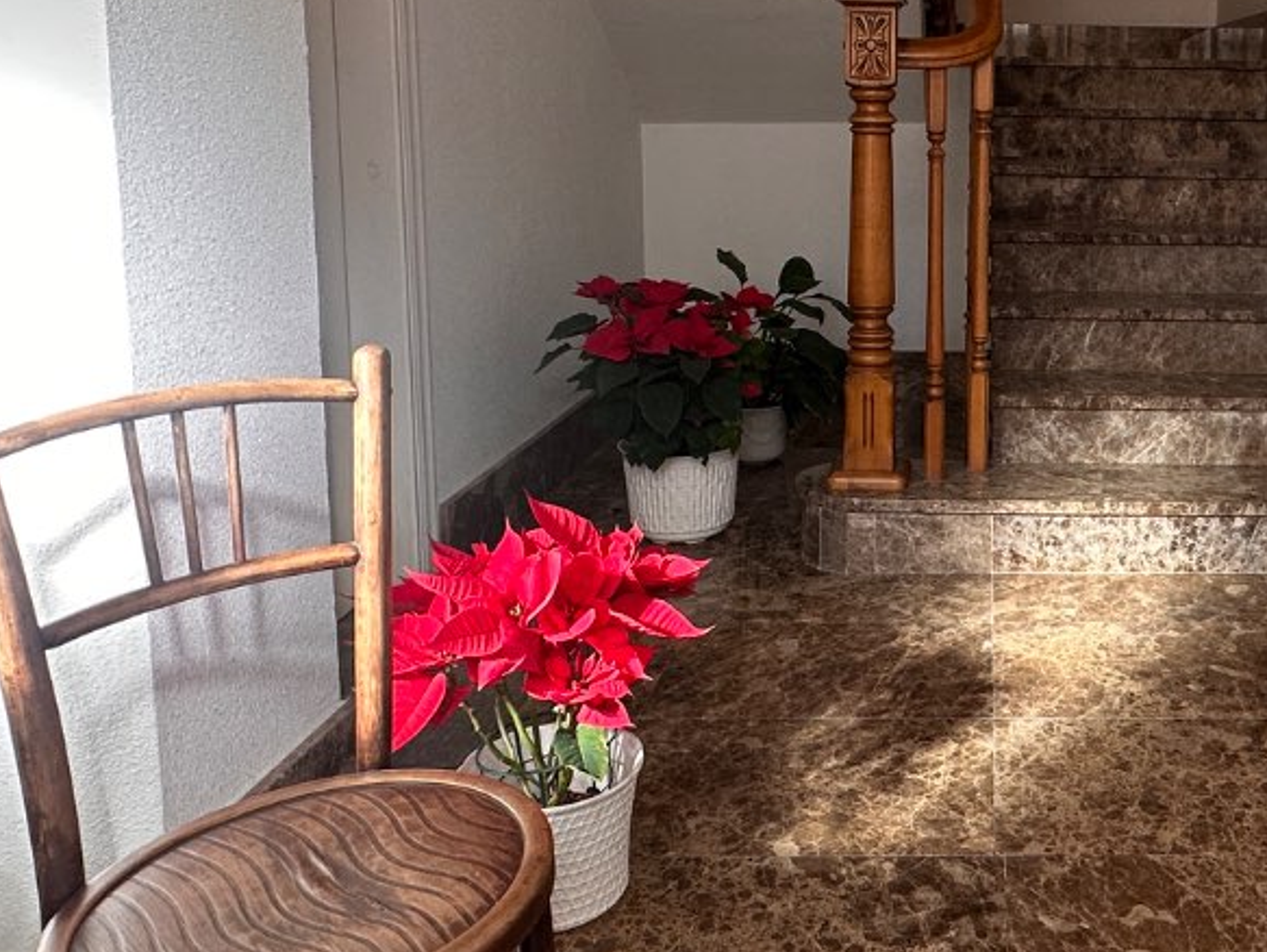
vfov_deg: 38.9
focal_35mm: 36
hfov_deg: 48.3
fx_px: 1318
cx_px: 1024
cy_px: 268
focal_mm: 2.22
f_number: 2.2
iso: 125
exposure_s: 1/99
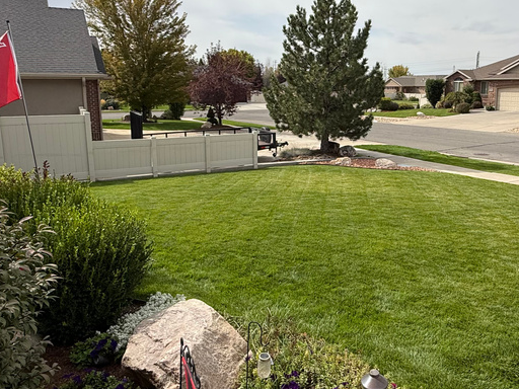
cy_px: 153
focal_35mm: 28
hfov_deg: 63.1
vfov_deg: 49.4
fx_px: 420
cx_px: 301
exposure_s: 1/2237
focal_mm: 2.22
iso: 50
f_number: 2.2
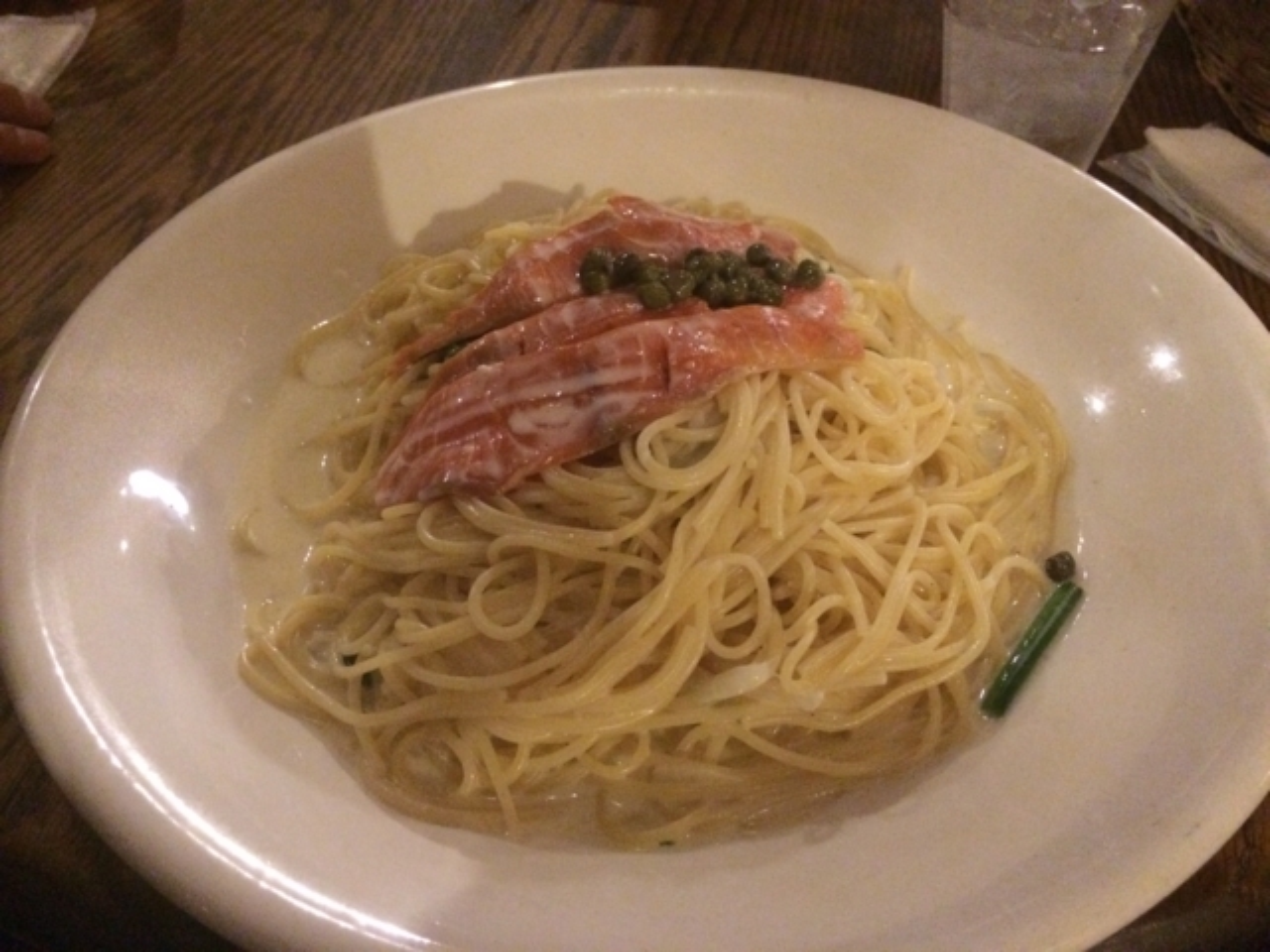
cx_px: 635
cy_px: 476
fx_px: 1064
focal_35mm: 29
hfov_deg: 61.7
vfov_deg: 48.2
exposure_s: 1/15
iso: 640
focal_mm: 4.15
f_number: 2.2
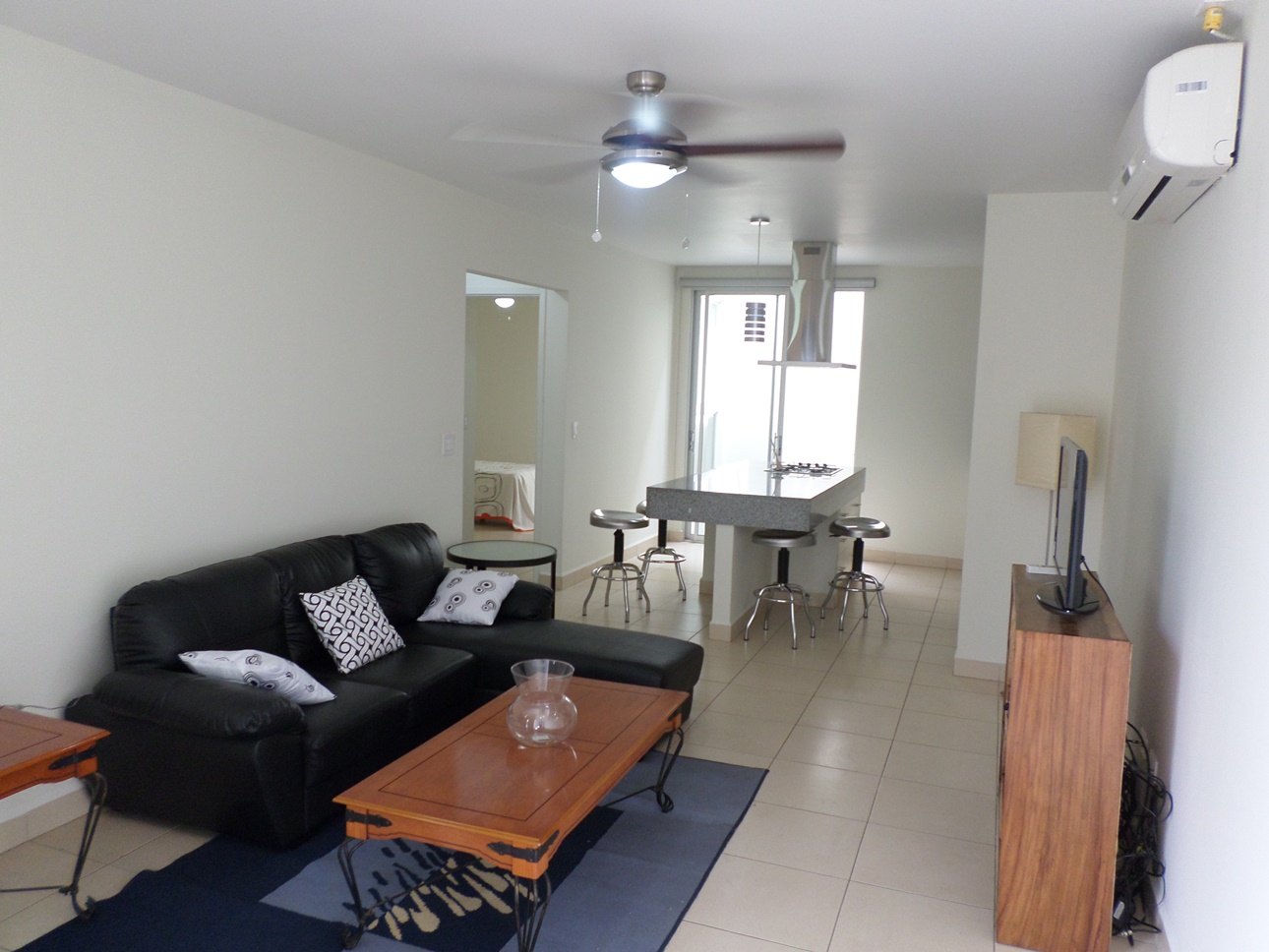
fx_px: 917
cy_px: 476
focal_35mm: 25
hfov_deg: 69.4
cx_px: 634
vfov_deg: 54.9
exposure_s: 1/30
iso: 120
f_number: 2.5
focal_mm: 4.5
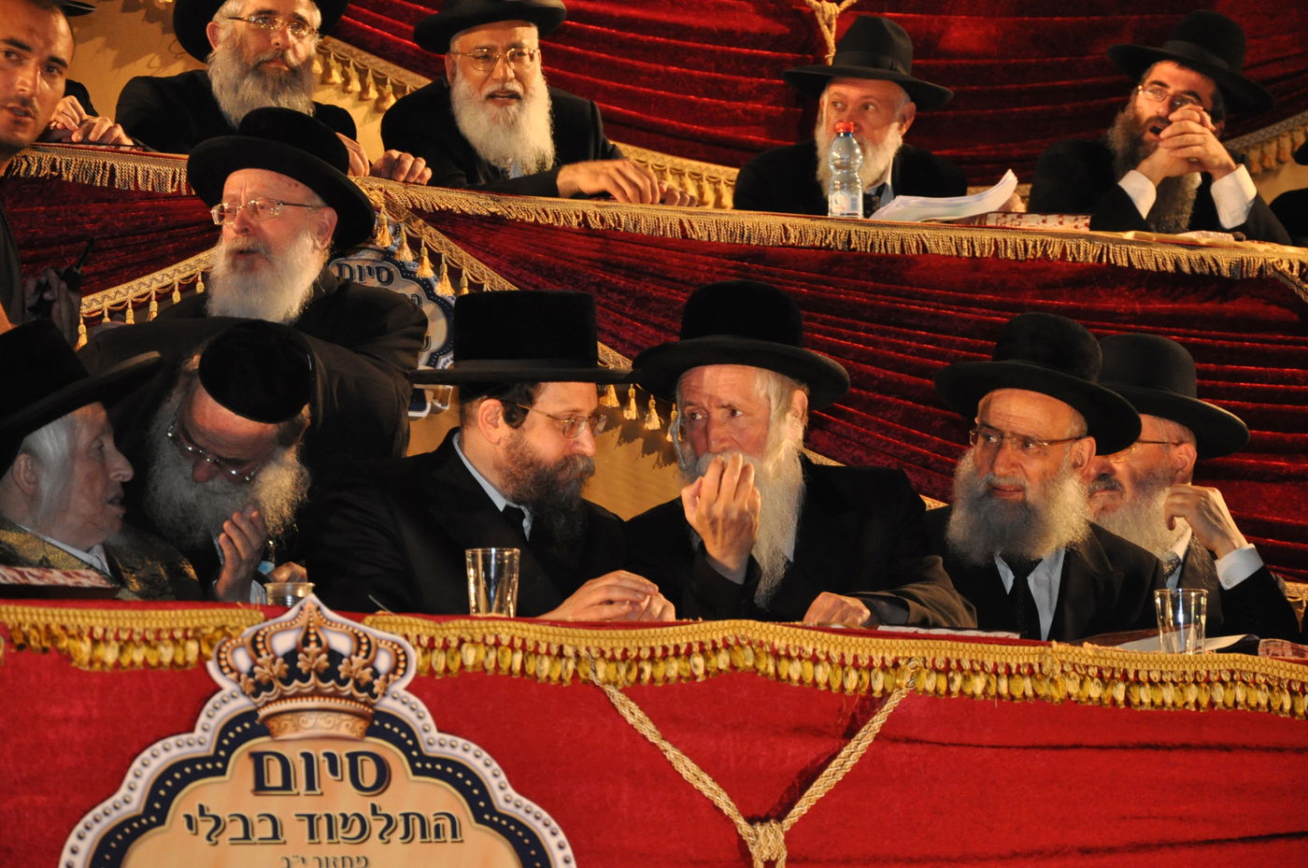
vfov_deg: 8.7
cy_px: 434
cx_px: 654
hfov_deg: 13.1
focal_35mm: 158
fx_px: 5714
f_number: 5.6
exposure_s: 1/60
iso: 1600
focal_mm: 105
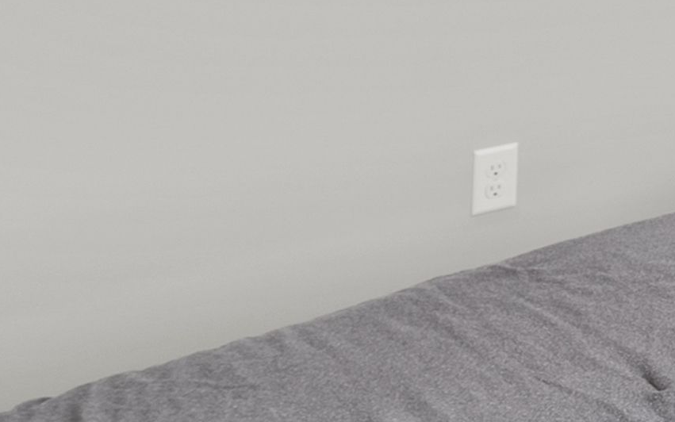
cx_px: 1223
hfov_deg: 21.4
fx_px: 1122
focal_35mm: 61
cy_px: -124
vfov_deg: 19.6
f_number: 7.1
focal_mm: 12
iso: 125
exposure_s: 1/4
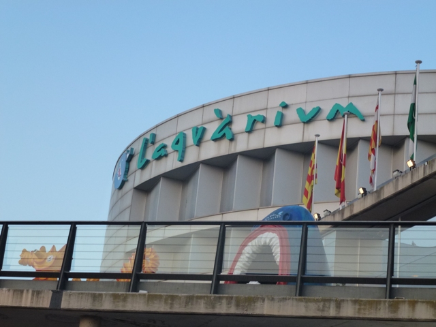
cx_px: 218
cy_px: 164
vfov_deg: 19.4
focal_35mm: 76
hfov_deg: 25.7
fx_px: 957
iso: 200
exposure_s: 1/80
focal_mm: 13.6
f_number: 4.7
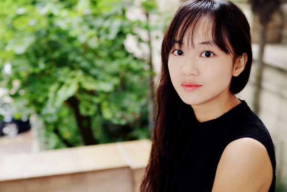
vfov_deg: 26.5
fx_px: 407
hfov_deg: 38.7
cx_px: 115
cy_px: 102
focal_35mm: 51
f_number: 2.8
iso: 400
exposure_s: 1/60
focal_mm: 35
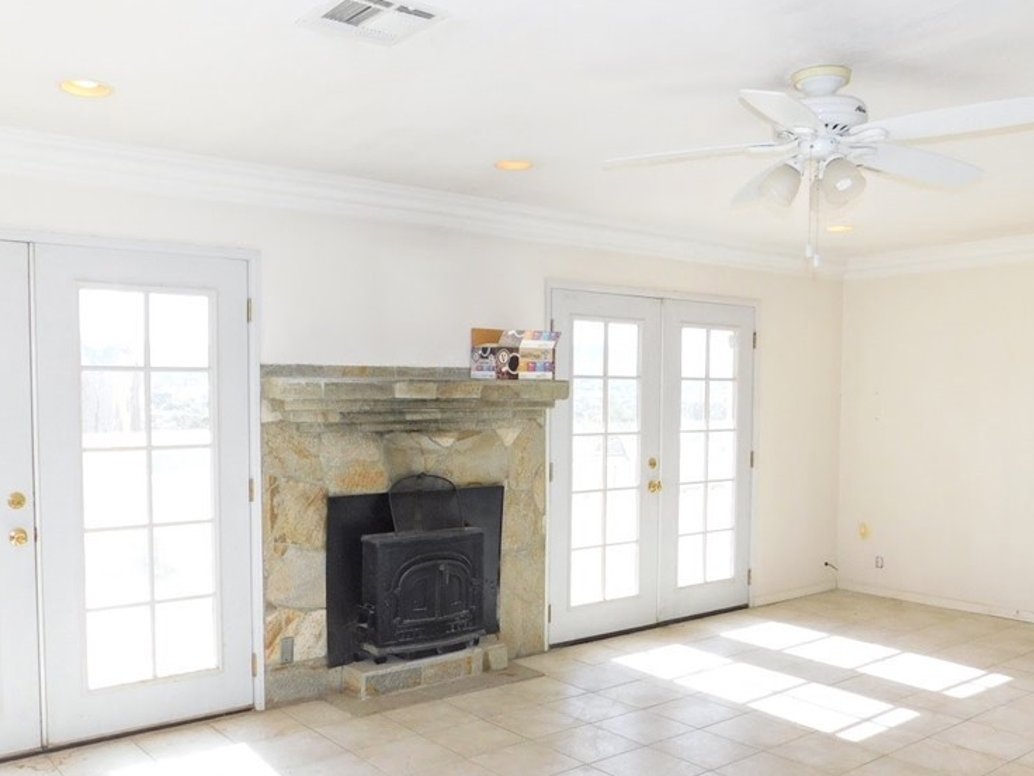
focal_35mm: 32
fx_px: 956
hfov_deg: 56.7
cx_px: 471
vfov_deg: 44.0
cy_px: 453
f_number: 3
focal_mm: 4
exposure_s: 1/320
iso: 125
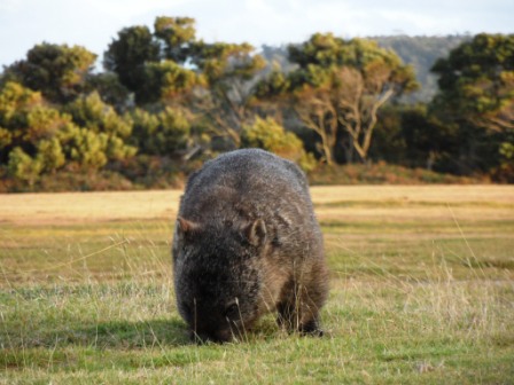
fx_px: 5346
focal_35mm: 360
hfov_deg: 5.5
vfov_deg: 4.1
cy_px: 192
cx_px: 257
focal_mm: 58.5
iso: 240
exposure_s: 1/90
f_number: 5.8
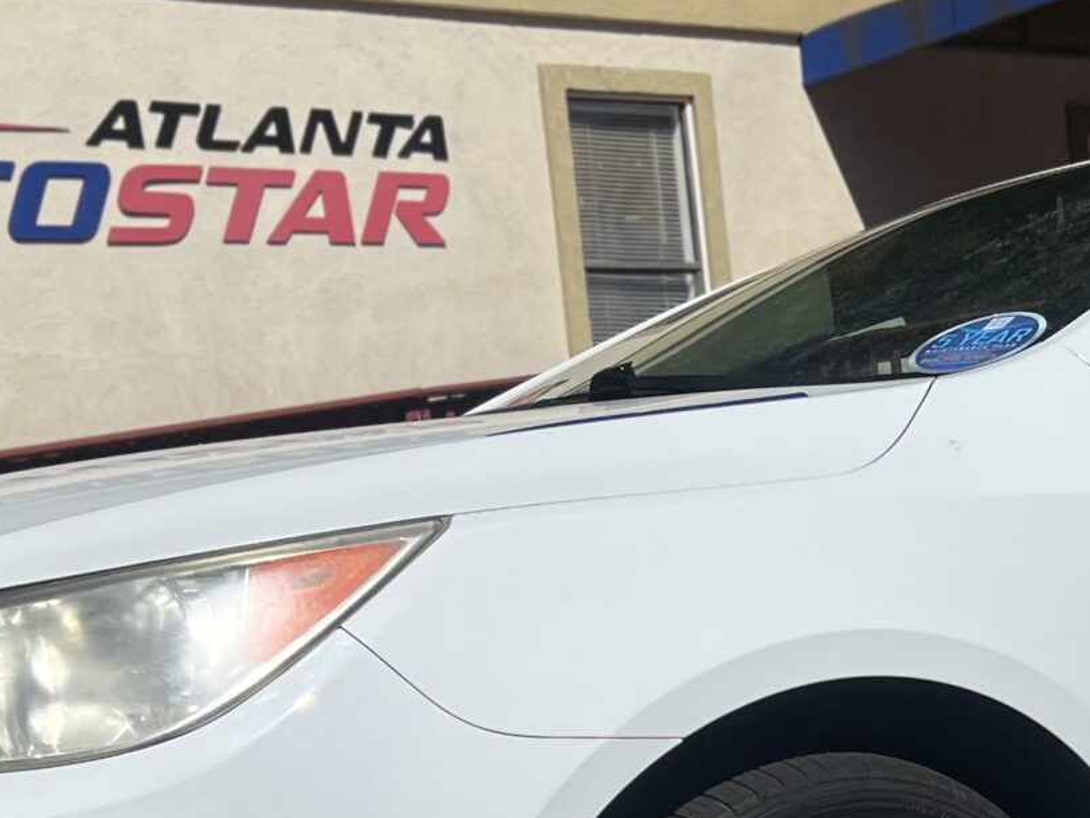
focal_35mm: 82
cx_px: 873
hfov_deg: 23.5
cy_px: 877
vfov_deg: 17.4
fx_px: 2582
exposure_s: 1/14286
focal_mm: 5.7
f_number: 1.5
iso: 50
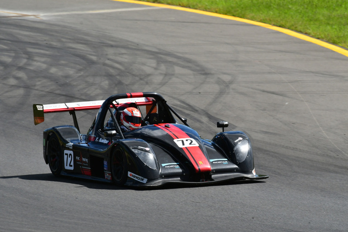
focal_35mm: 720
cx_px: 174
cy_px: 116
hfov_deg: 2.9
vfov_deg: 1.9
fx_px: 6962
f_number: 11
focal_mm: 480
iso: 400
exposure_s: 1/640
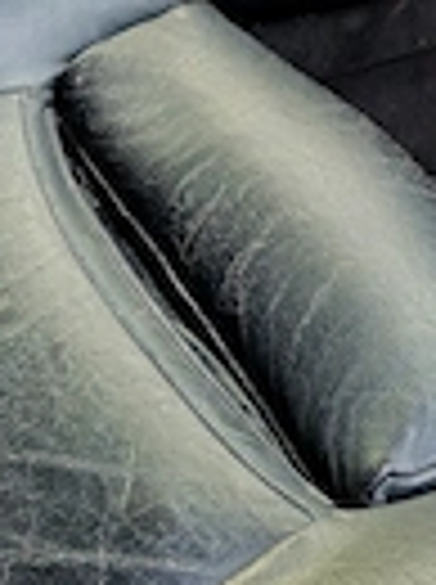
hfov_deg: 20.7
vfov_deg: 24.7
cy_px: -126
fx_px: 1196
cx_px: 225
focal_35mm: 71
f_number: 1.8
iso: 100
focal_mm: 5.54
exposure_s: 1/50
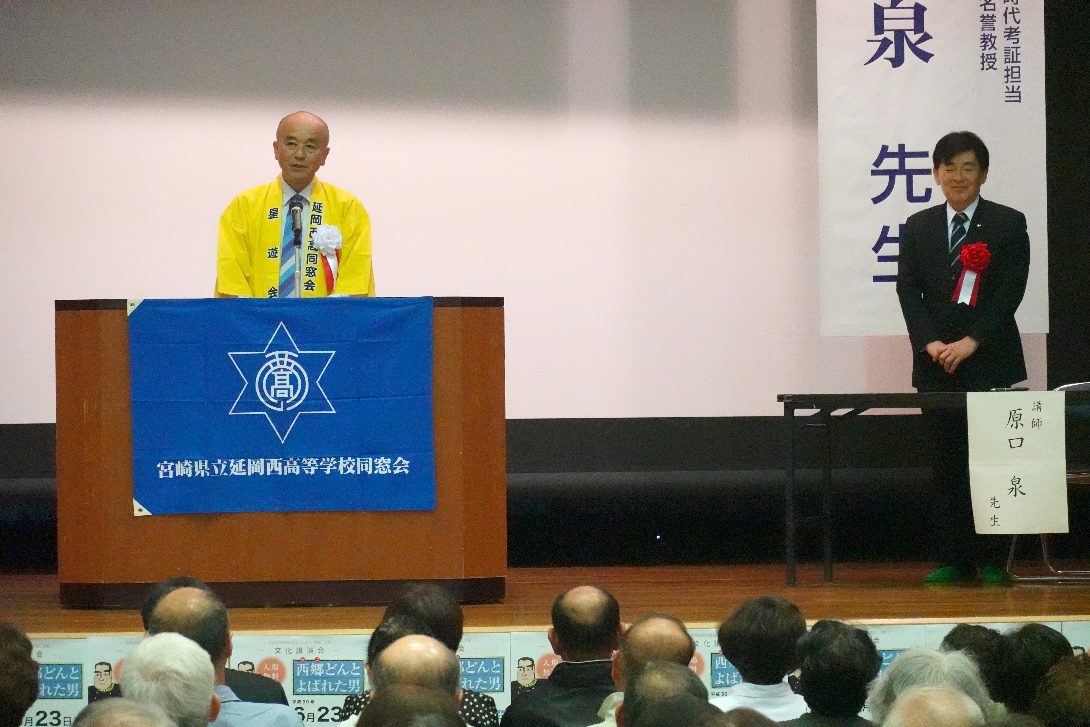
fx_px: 4087
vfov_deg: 10.2
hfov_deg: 15.2
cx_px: 545
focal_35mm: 135
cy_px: 364
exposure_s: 1/100
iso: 6400
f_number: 4.5
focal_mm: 49.7
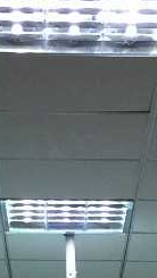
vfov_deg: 9.8
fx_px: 1523
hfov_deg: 5.9
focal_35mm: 206
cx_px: 84
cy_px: 532
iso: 40
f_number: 2.2
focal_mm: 4.15
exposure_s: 1/17
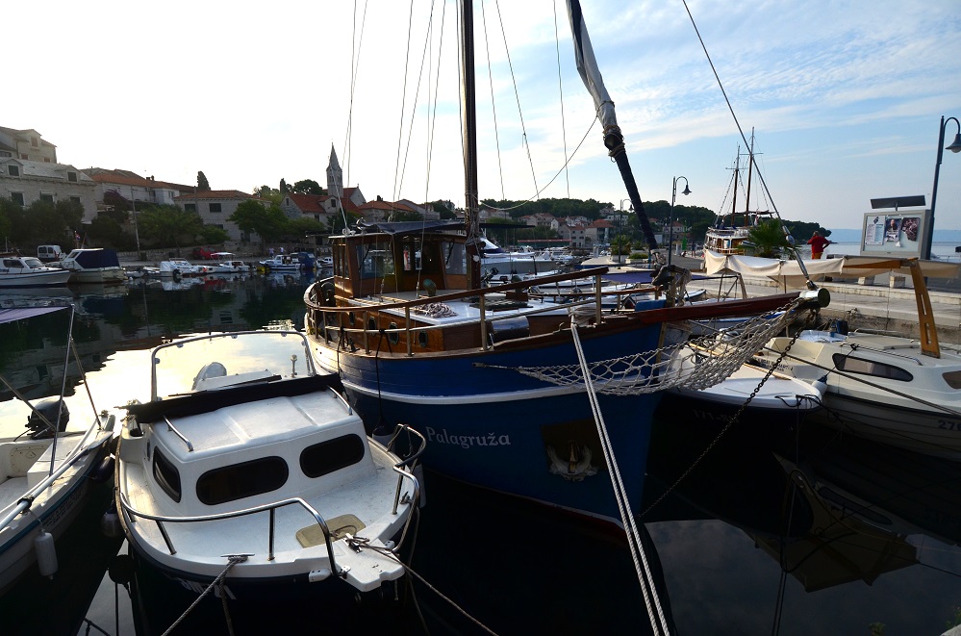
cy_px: 318
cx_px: 480
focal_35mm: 18
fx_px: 479
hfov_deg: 90.1
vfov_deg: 67.1
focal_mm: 12
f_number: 5.6
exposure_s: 1/2500
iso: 400
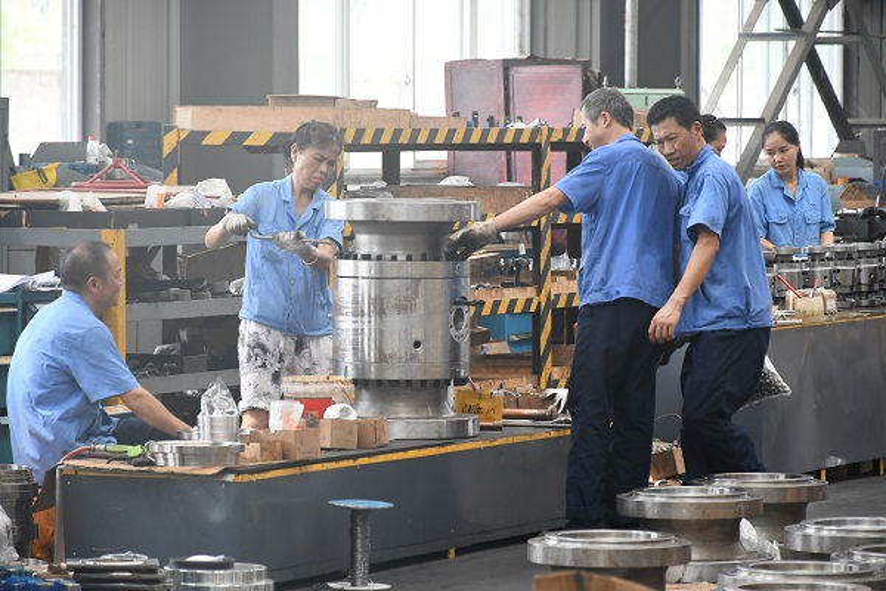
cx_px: 443
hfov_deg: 11.2
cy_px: 296
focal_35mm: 183
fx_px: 4503
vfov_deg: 7.5
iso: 1600
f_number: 5.6
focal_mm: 122
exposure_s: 1/200
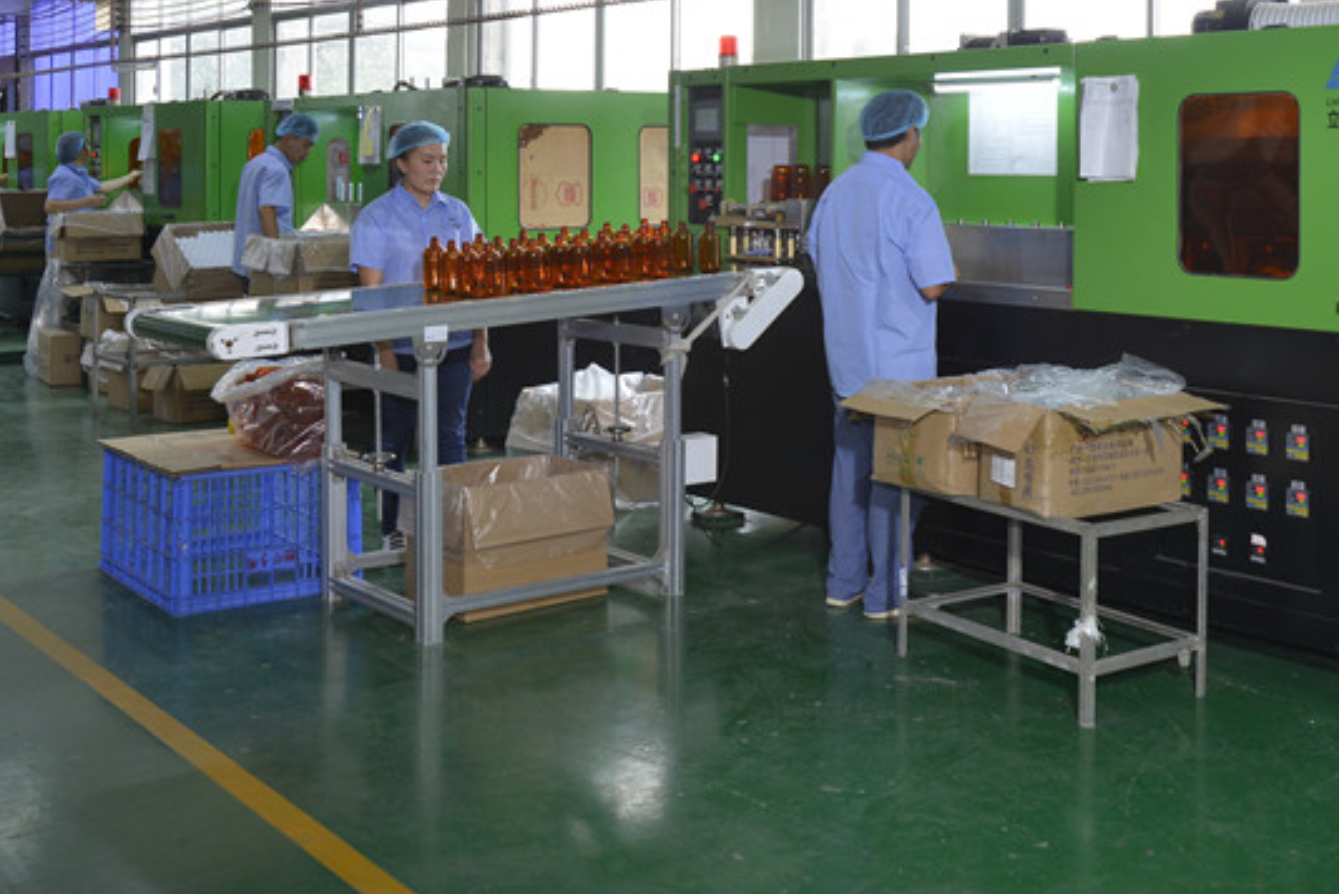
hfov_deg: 43.2
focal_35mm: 45
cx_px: 854
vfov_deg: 29.1
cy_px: 149
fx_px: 1675
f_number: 8
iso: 400
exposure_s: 1/20
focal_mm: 24
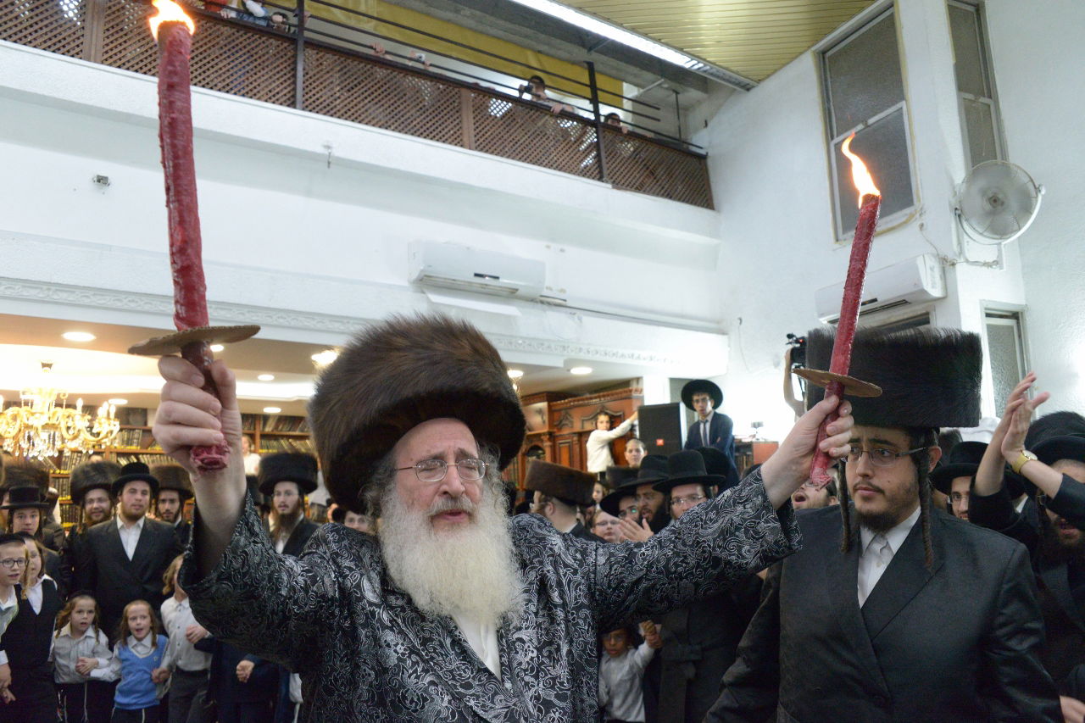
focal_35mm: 28
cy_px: 362
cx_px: 542
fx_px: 844
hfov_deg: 65.5
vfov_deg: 46.4
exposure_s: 1/160
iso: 6400
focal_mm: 28
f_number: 6.3
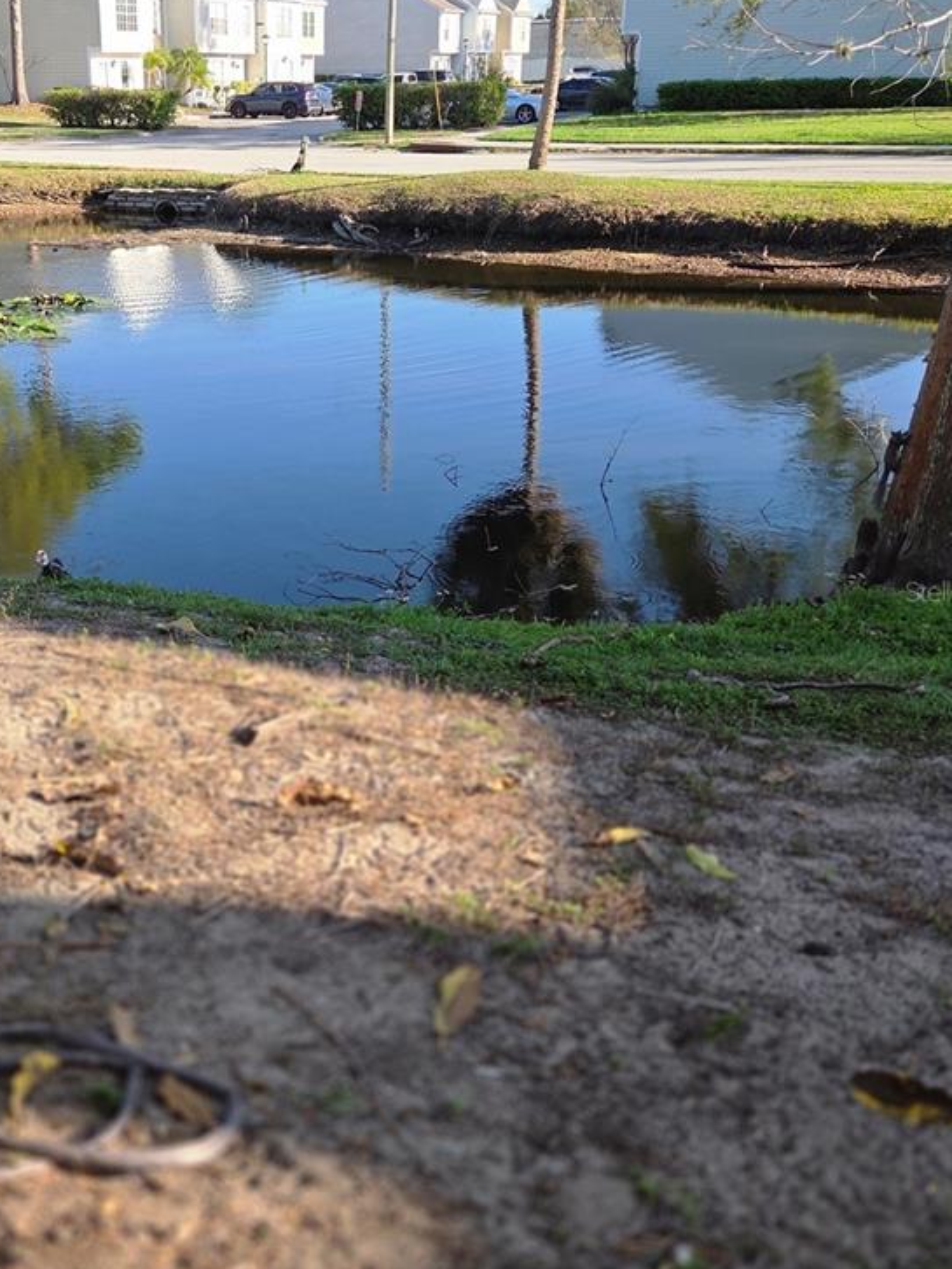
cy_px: 591
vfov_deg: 48.9
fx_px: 1393
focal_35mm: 38
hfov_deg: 36.9
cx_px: 243
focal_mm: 5.4
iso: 80
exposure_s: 1/2397
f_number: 1.8
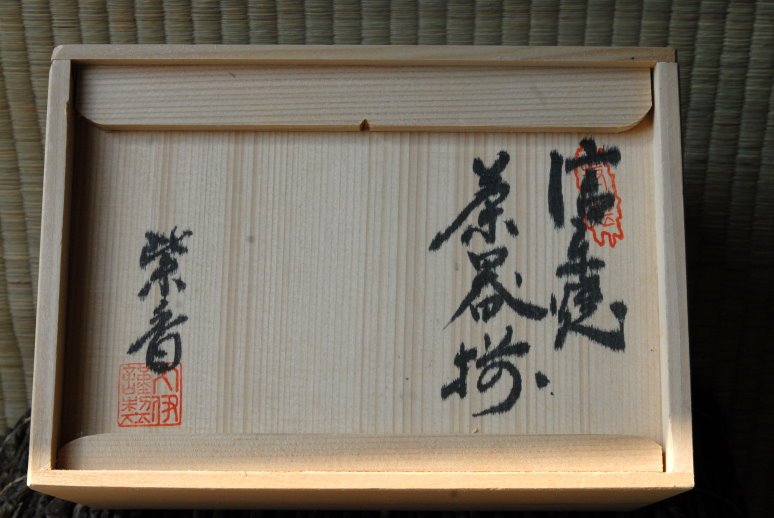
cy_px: 259
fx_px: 1550
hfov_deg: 28.0
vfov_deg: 19.0
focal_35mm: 72
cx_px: 387
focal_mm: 48
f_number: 11
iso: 400
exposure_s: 1/160
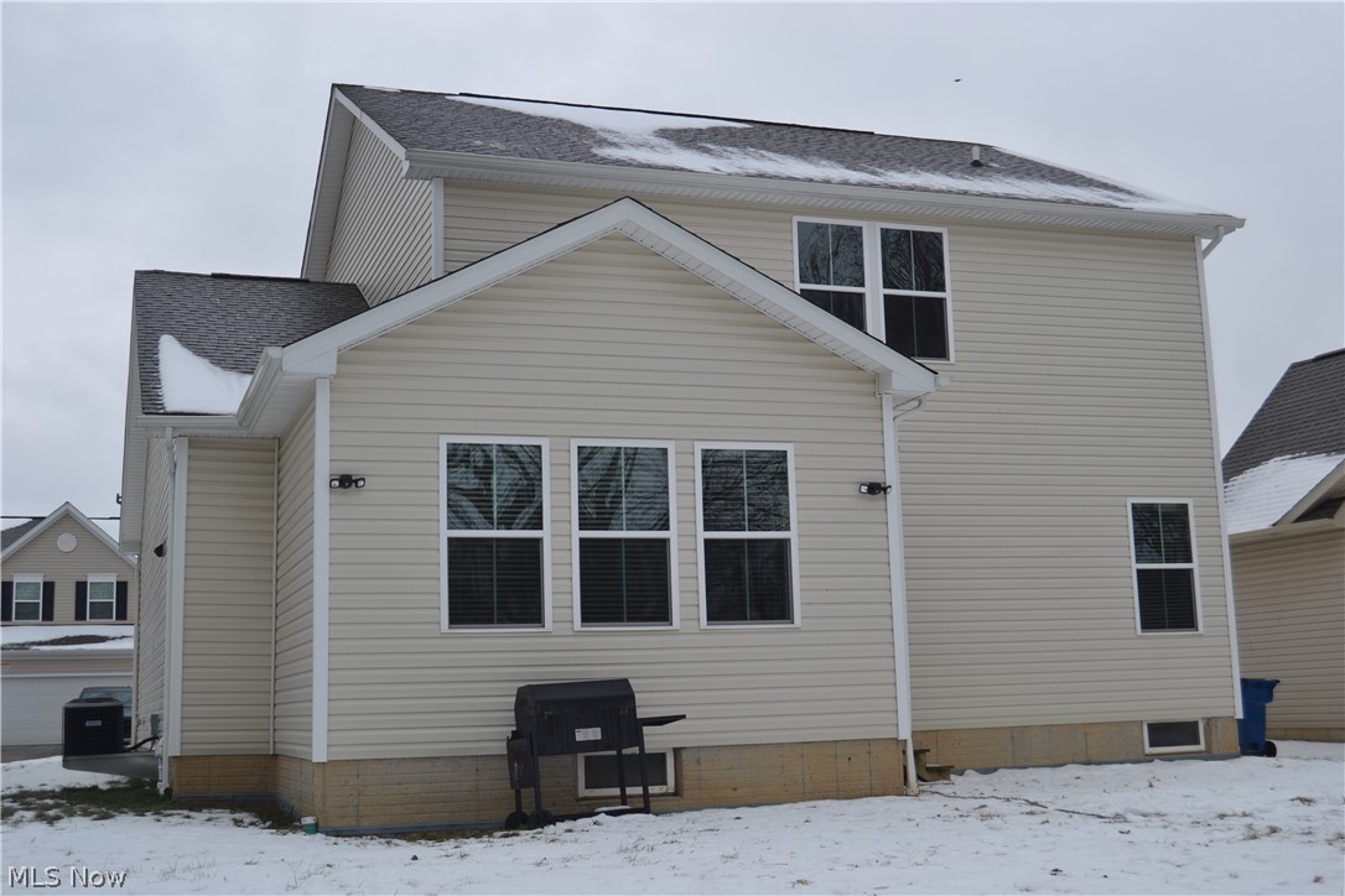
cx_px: 672
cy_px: 448
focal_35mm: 45
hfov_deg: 43.6
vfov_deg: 29.9
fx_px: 1681
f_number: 7.1
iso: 100
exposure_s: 1/200
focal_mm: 30
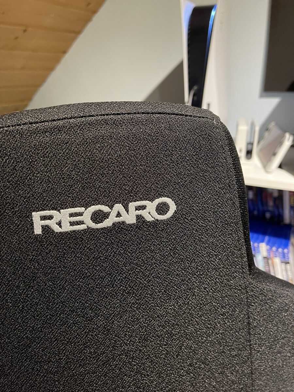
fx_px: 294
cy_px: 196
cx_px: 147
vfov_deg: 67.3
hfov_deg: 53.1
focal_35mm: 26
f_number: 1.6
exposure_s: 1/33
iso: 500
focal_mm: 5.1
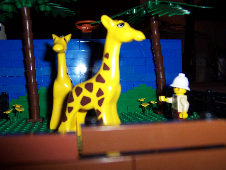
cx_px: 113
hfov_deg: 51.4
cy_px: 85
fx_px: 235
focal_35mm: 36
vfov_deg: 39.7
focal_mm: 5.6
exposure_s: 1/60
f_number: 2.8
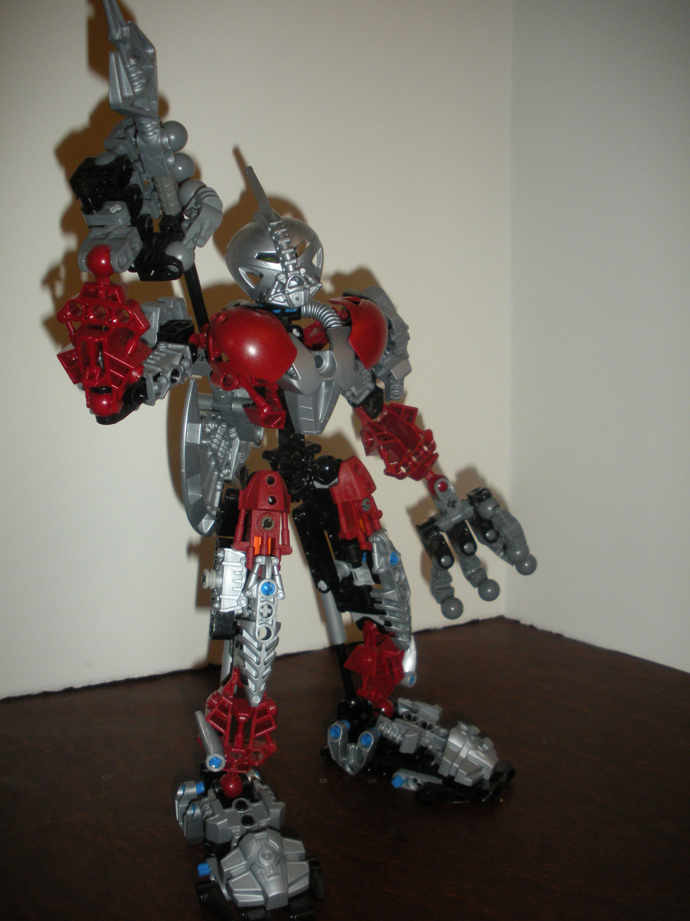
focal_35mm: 35
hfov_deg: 40.7
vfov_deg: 52.6
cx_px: 345
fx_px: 930
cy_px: 460
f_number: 3.5
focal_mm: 6.3
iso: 200
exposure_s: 1/60
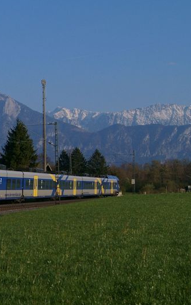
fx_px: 633
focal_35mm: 76
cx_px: -49
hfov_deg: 16.3
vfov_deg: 27.1
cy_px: 180
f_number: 9
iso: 200
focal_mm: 22
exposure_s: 1/1250
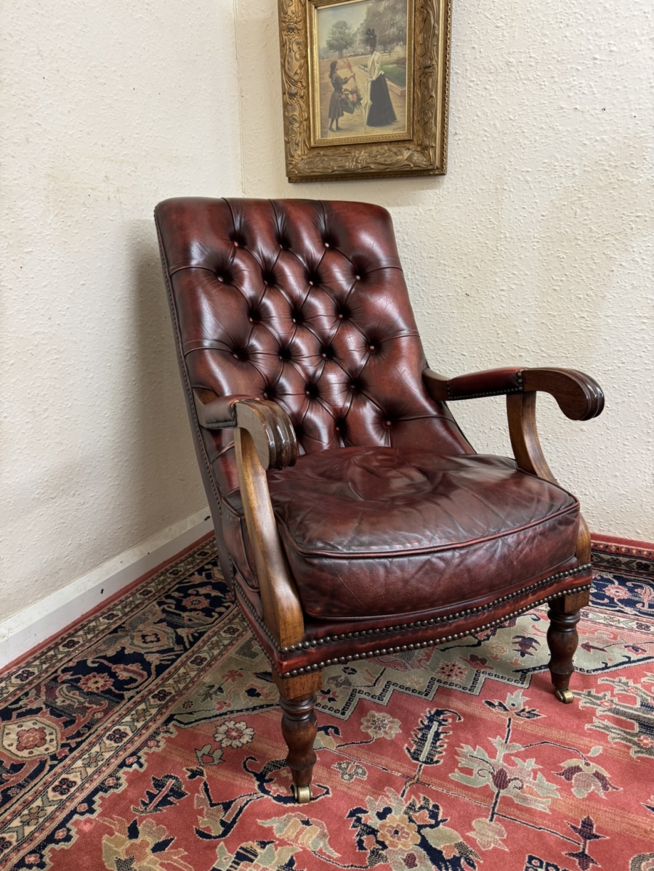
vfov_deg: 71.6
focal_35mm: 24
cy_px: 436
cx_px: 327
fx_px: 605
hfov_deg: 56.8
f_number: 1.78
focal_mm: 6.76
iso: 200
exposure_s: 1/50
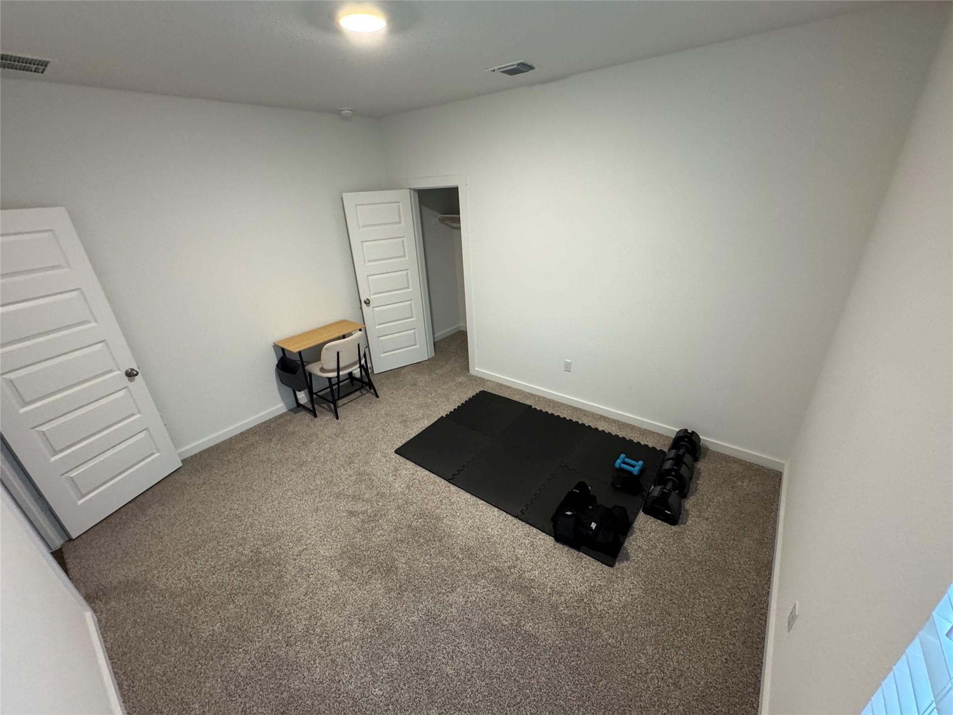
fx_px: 385
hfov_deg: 102.1
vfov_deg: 85.7
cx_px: 476
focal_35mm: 14
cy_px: 358
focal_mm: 2.22
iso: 400
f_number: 2.2
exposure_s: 1/60
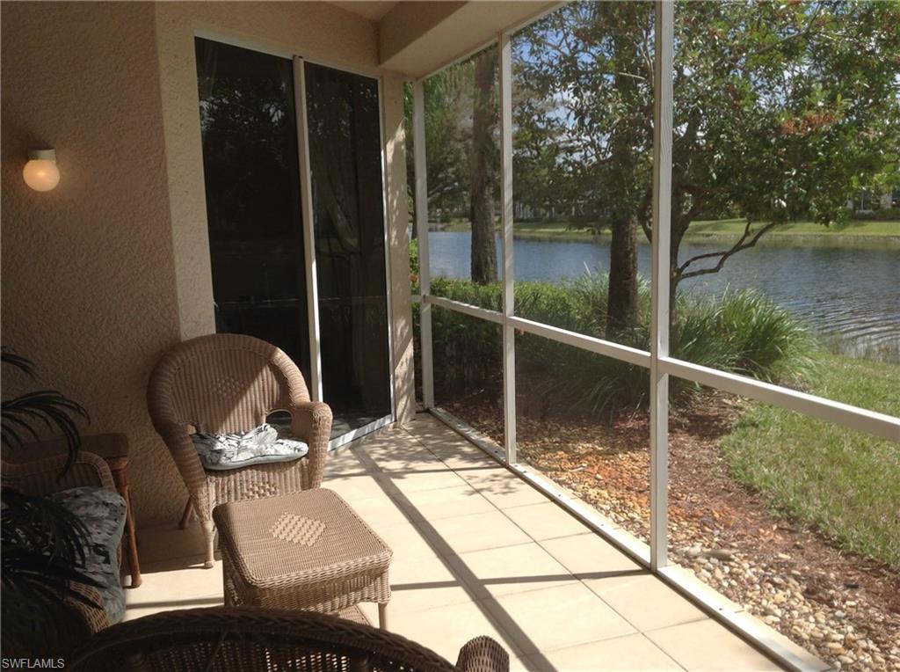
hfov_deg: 52.7
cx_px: 450
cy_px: 336
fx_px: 908
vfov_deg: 40.6
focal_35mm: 35
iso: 50
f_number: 2.4
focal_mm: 4.28
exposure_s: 1/975
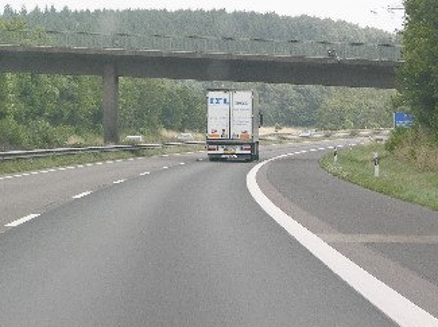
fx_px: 2743
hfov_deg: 9.1
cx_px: 122
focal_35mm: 217
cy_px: 59
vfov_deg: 6.8
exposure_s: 1/134
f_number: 5.3
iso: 50
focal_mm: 29.5
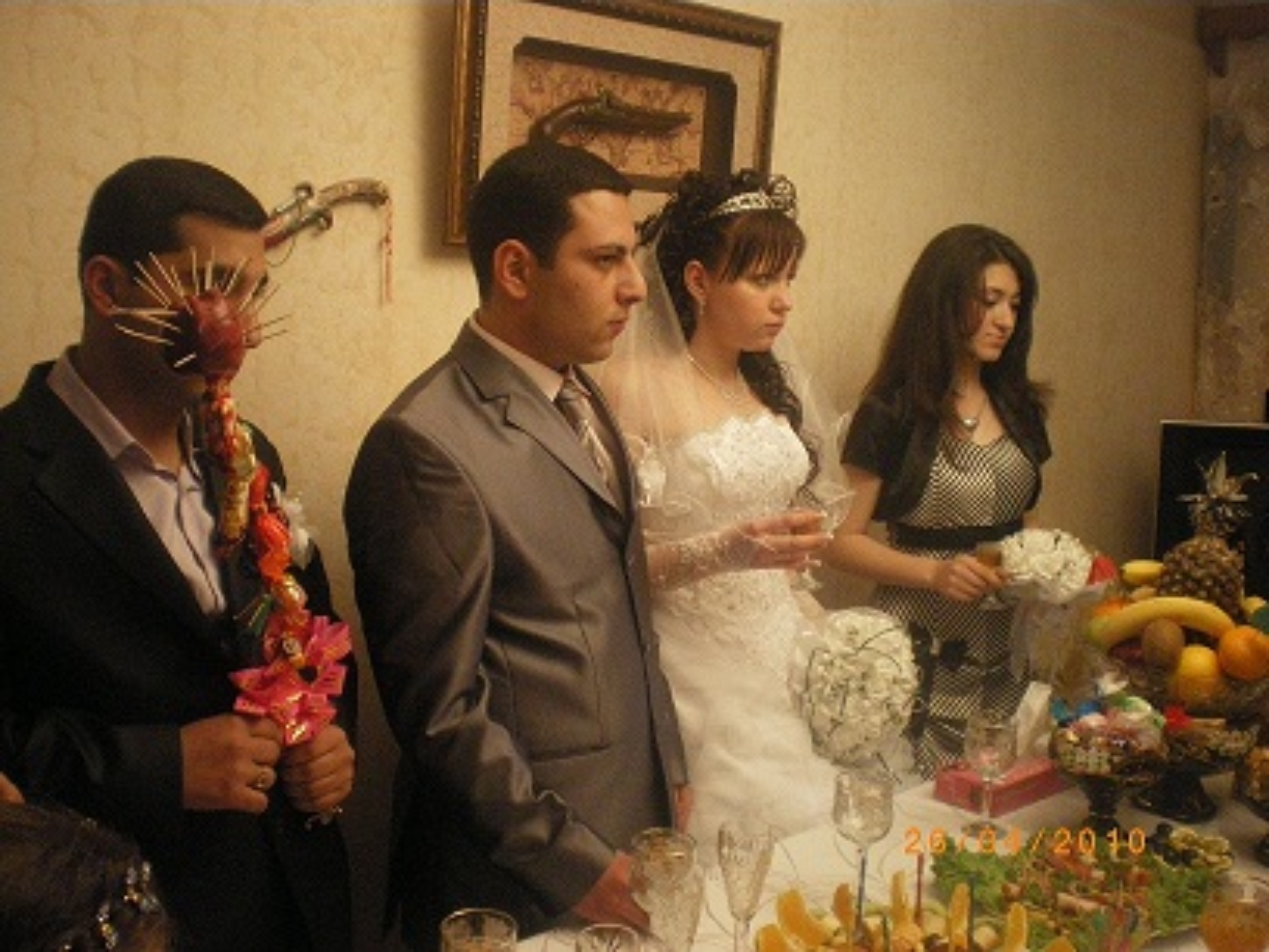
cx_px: 634
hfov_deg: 51.4
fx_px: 1320
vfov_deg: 39.7
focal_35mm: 36
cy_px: 476
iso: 500
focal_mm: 6.3
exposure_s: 1/50
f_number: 3.1
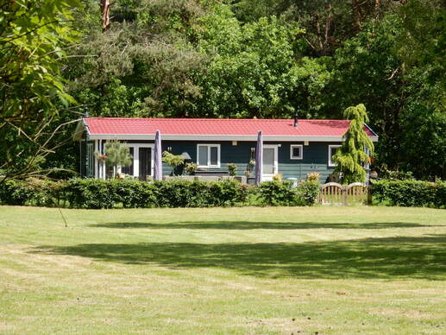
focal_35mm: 139
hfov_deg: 14.2
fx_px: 1791
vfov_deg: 10.7
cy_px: 168
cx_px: 223
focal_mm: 24.7
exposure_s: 1/200
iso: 125
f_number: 6
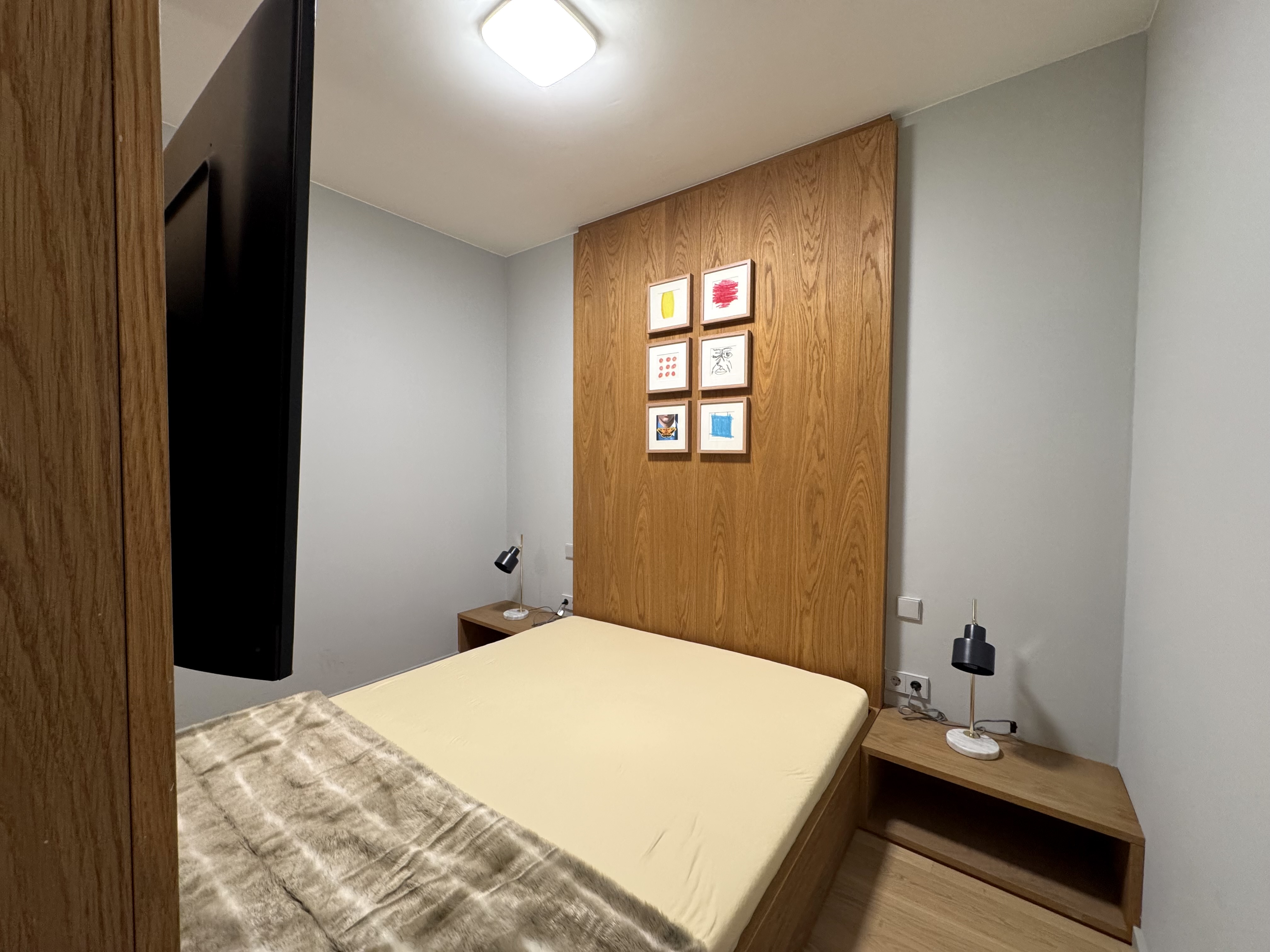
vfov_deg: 85.7
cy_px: 476
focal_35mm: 14
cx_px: 635
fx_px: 514
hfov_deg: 102.1
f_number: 2.2
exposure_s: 1/50
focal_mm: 2.22
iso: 250
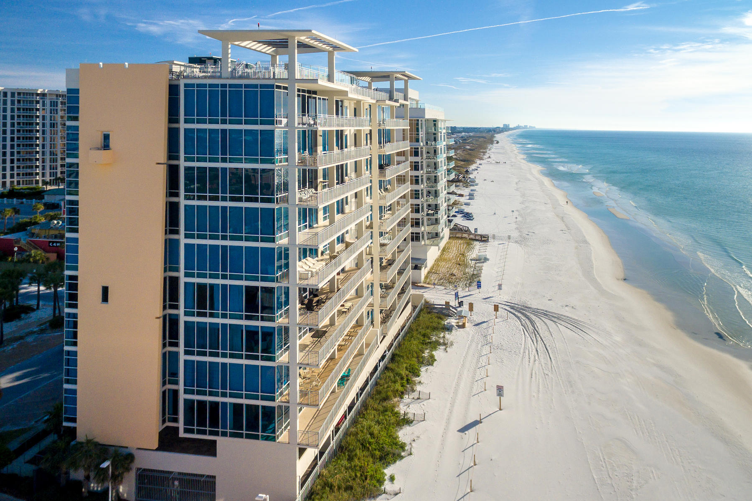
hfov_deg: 84.0
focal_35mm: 20
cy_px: 250
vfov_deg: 61.9
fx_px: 418
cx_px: 376
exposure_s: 1/640
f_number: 2.8
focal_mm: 3.61
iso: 100
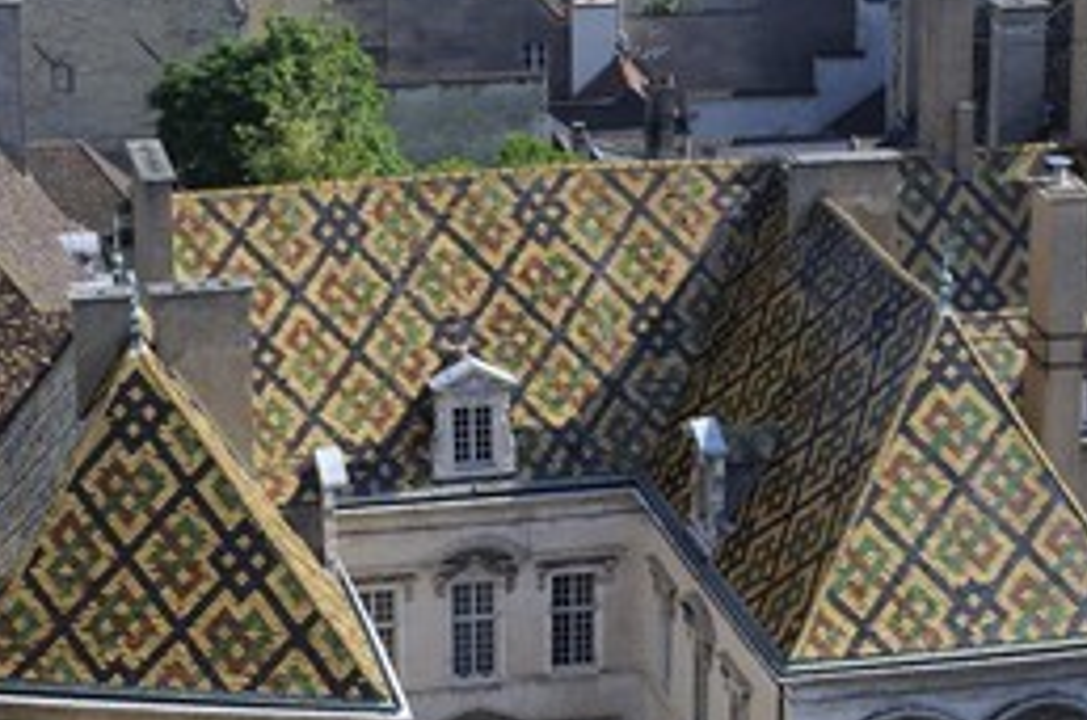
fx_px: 4039
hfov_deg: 15.3
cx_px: 546
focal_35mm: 134
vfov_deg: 10.2
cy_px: 556
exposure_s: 1/160
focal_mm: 82
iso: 200
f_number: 9
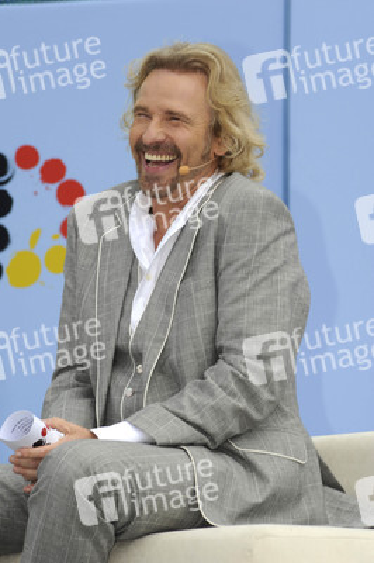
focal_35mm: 300
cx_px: 187
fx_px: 4683
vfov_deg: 6.9
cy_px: 282
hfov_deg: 4.6
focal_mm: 300
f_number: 13
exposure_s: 1/250
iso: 400
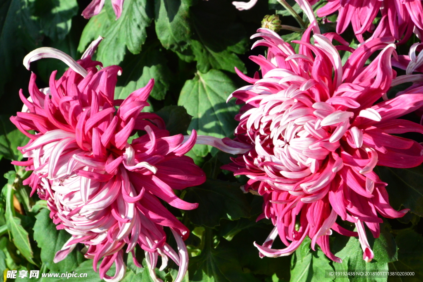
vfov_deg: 3.8
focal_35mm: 360
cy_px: 141
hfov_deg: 5.7
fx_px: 4226
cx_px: 212
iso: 2000
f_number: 18
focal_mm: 240
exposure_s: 1/250
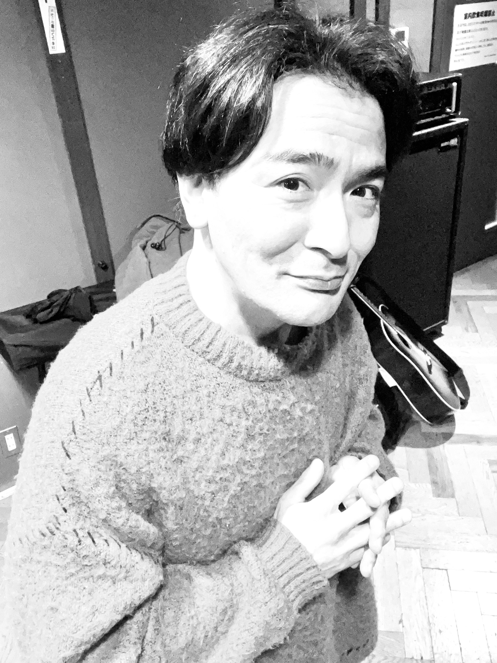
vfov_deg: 60.0
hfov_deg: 46.8
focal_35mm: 30
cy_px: 332
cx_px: 248
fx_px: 574
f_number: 2.2
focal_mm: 2.71
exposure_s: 1/33
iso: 400
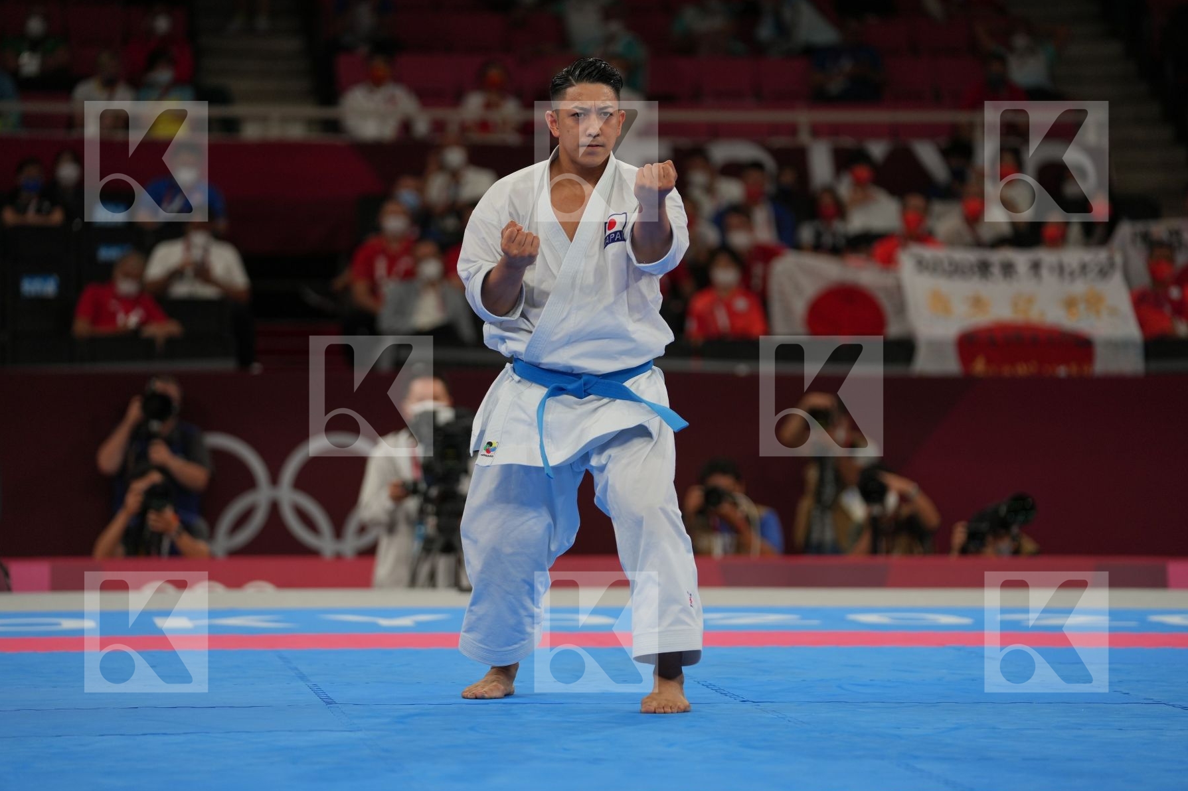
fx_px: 5246
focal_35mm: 159
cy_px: 396
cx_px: 596
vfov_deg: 8.6
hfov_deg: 12.9
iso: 400
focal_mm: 158
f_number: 2.8
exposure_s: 1/1000
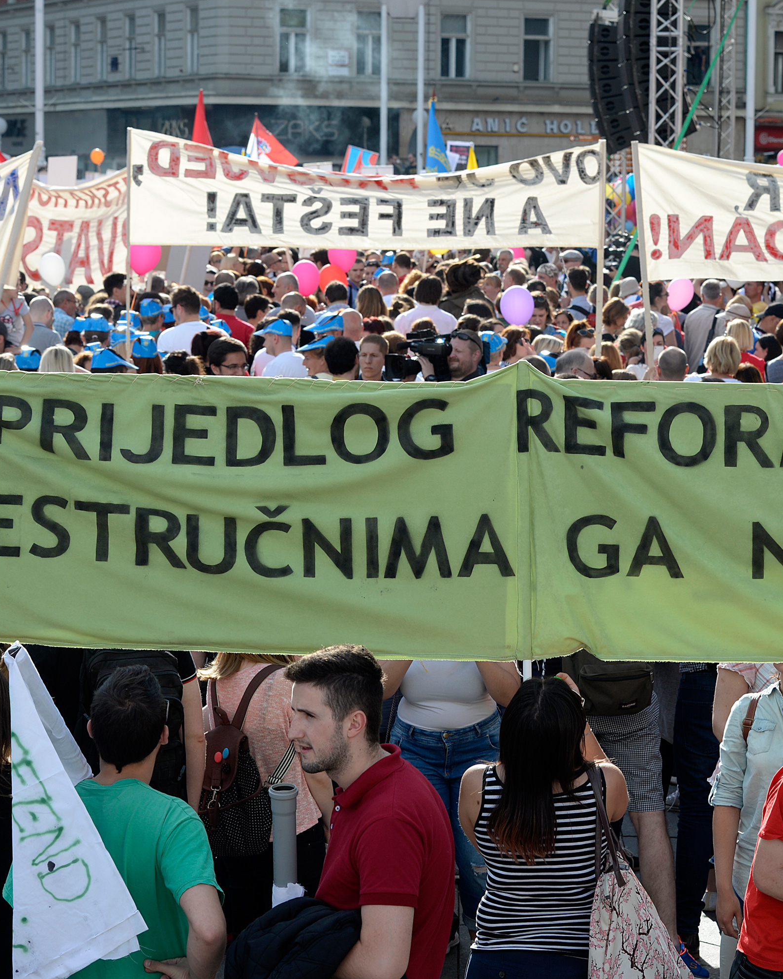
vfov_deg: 19.4
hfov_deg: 15.5
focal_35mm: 99
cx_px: 526
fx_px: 2868
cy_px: 488
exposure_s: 1/400
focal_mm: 70
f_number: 7.1
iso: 320
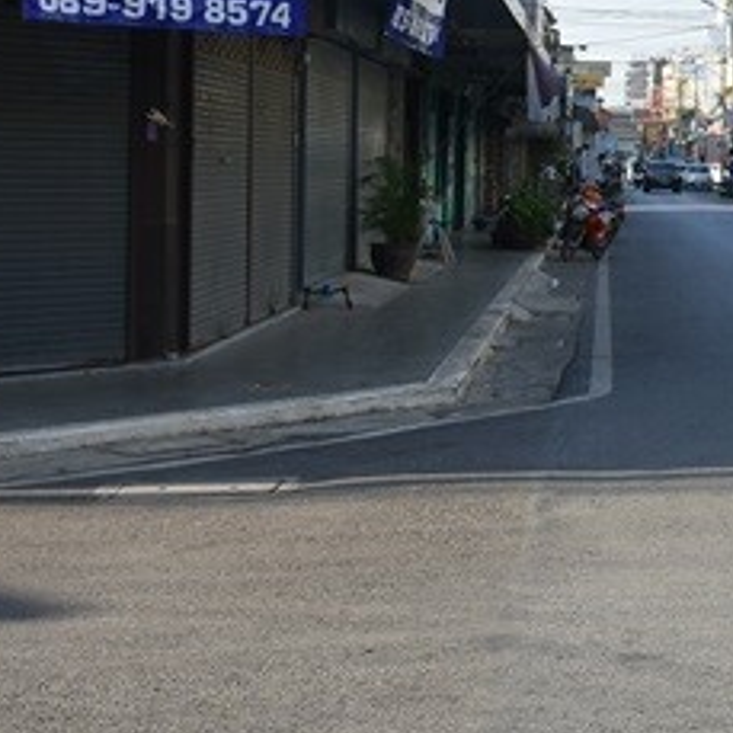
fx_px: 1869
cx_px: 919
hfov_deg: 20.5
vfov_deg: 21.8
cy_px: 104
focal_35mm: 78
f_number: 6.3
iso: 160
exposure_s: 1/320
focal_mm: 20
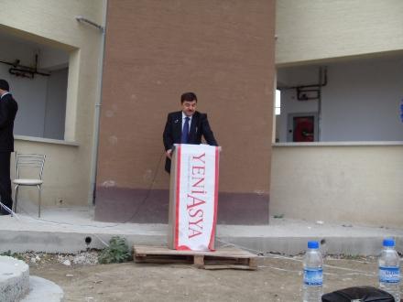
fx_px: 431
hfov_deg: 50.1
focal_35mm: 37
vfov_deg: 38.7
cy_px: 151
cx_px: 202
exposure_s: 1/90
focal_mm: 6.3
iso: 80
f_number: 7
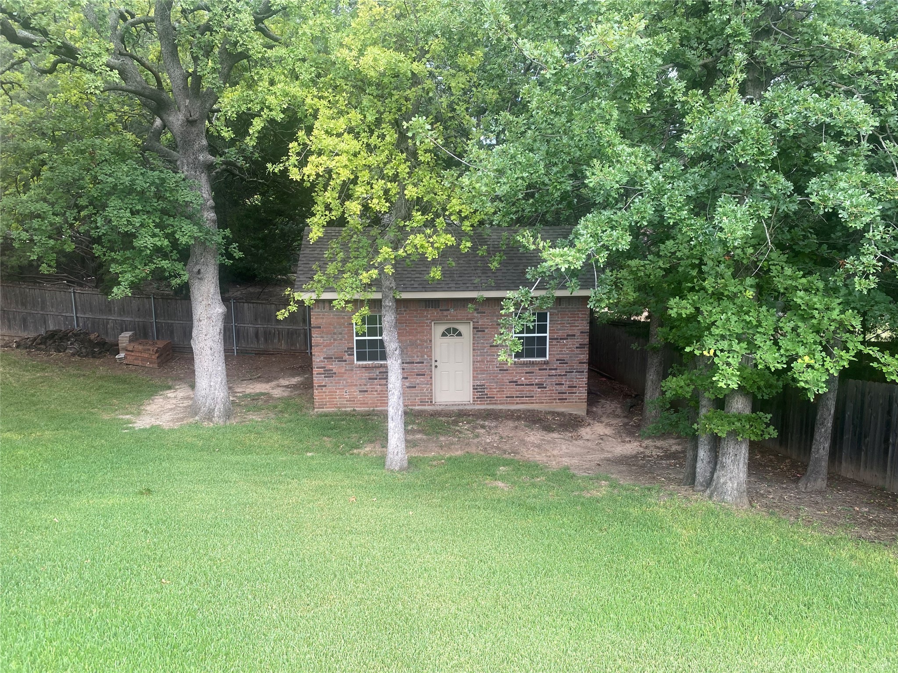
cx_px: 449
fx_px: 674
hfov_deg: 67.3
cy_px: 336
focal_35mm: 26
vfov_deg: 53.1
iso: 32
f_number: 1.8
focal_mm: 4.25
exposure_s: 1/164
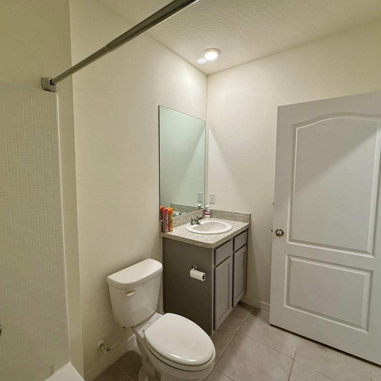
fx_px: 212
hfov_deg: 83.8
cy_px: 187
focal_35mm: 17
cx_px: 175
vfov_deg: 84.0
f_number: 2.2
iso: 250
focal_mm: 2.22
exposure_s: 1/120
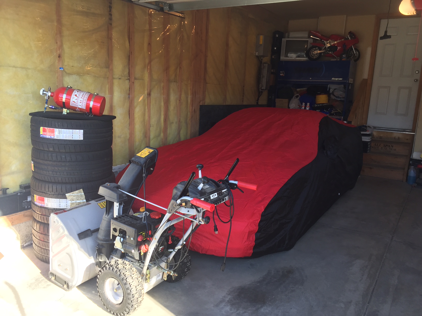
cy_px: 158
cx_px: 211
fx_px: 354
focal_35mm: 29
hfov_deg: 61.7
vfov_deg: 48.2
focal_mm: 4.15
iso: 32
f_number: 2.2
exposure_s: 1/120
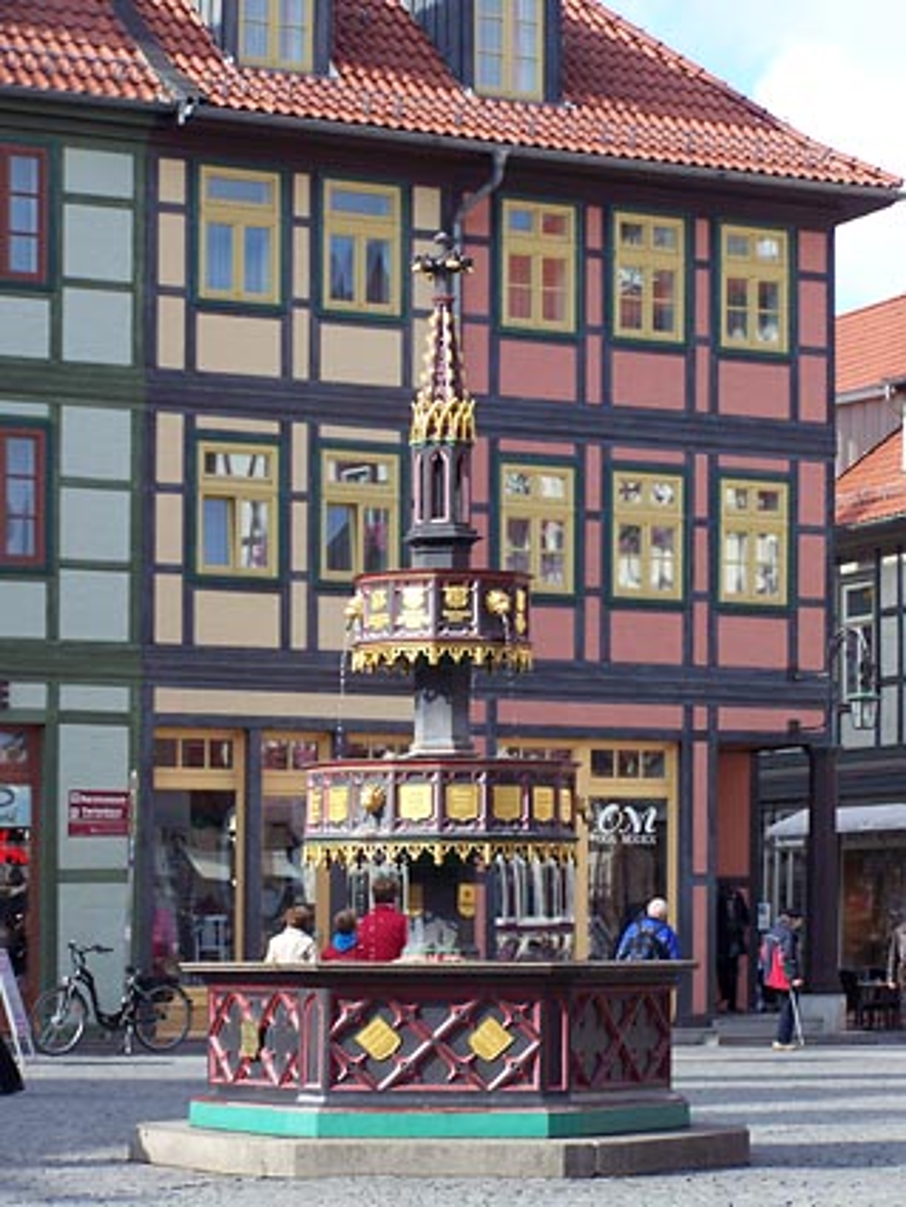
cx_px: 453
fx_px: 3279
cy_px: 604
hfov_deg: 15.7
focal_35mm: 94
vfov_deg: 20.9
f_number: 3.2
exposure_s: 1/320
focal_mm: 15.6
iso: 64
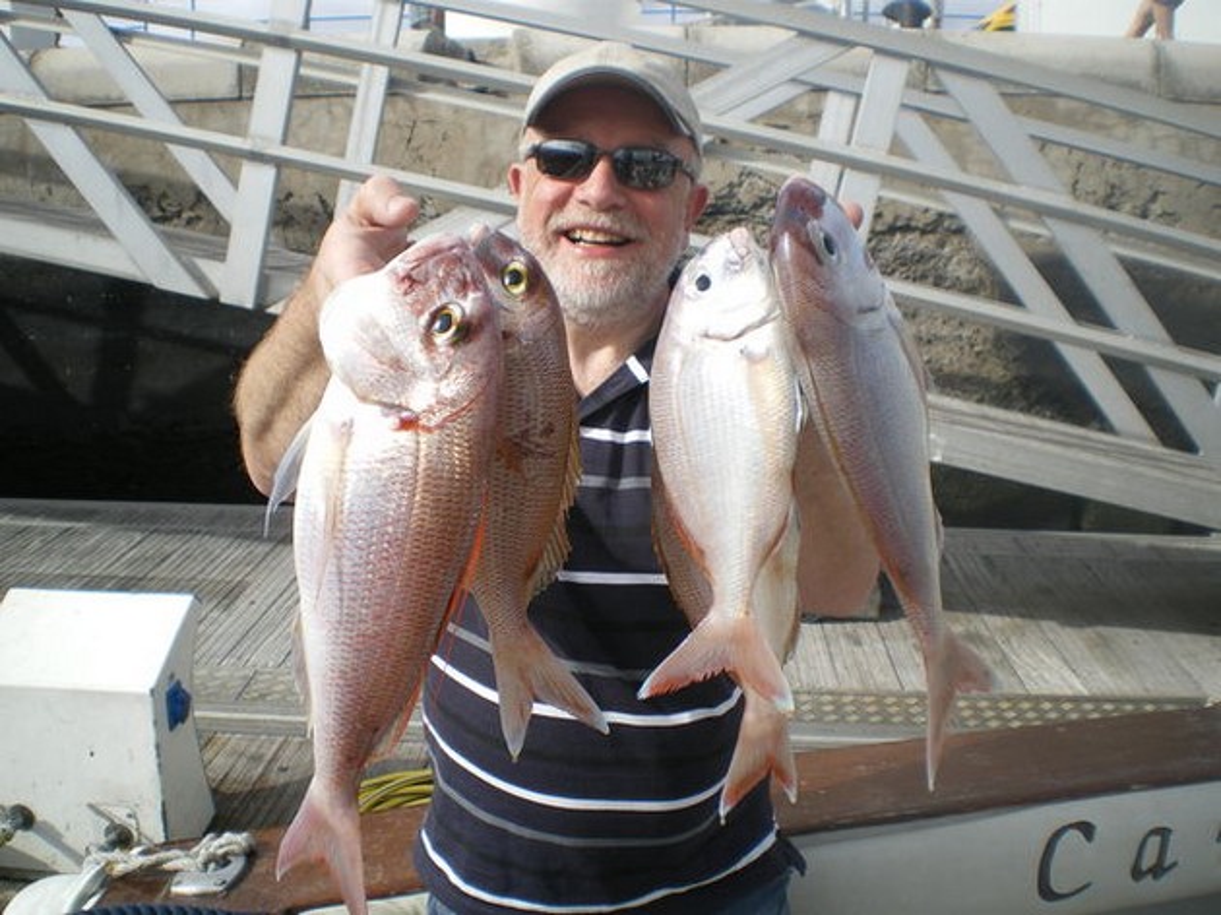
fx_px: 1269
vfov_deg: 39.6
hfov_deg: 51.4
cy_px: 458
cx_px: 610
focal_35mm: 36
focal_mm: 6.3
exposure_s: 1/250
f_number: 4.6
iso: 50
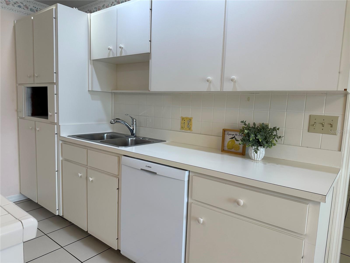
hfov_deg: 71.6
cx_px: 175
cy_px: 132
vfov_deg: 56.8
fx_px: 243
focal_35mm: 24
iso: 80
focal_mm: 6.86
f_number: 1.78
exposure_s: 1/120
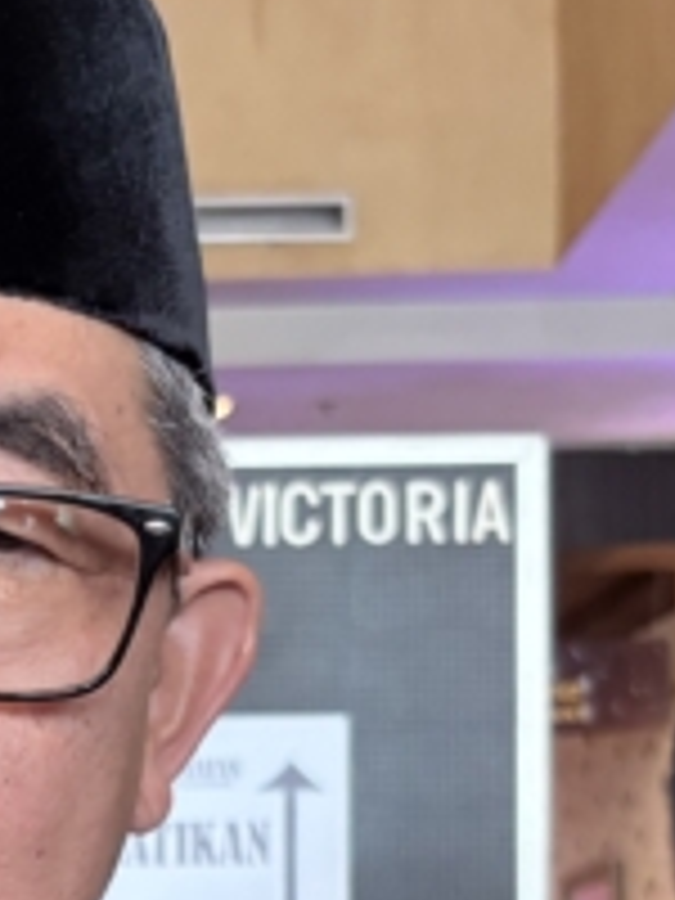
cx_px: -158
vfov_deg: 19.0
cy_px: 927
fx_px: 2600
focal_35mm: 100
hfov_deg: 14.3
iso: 200
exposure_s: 1/50
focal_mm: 5.96
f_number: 1.6
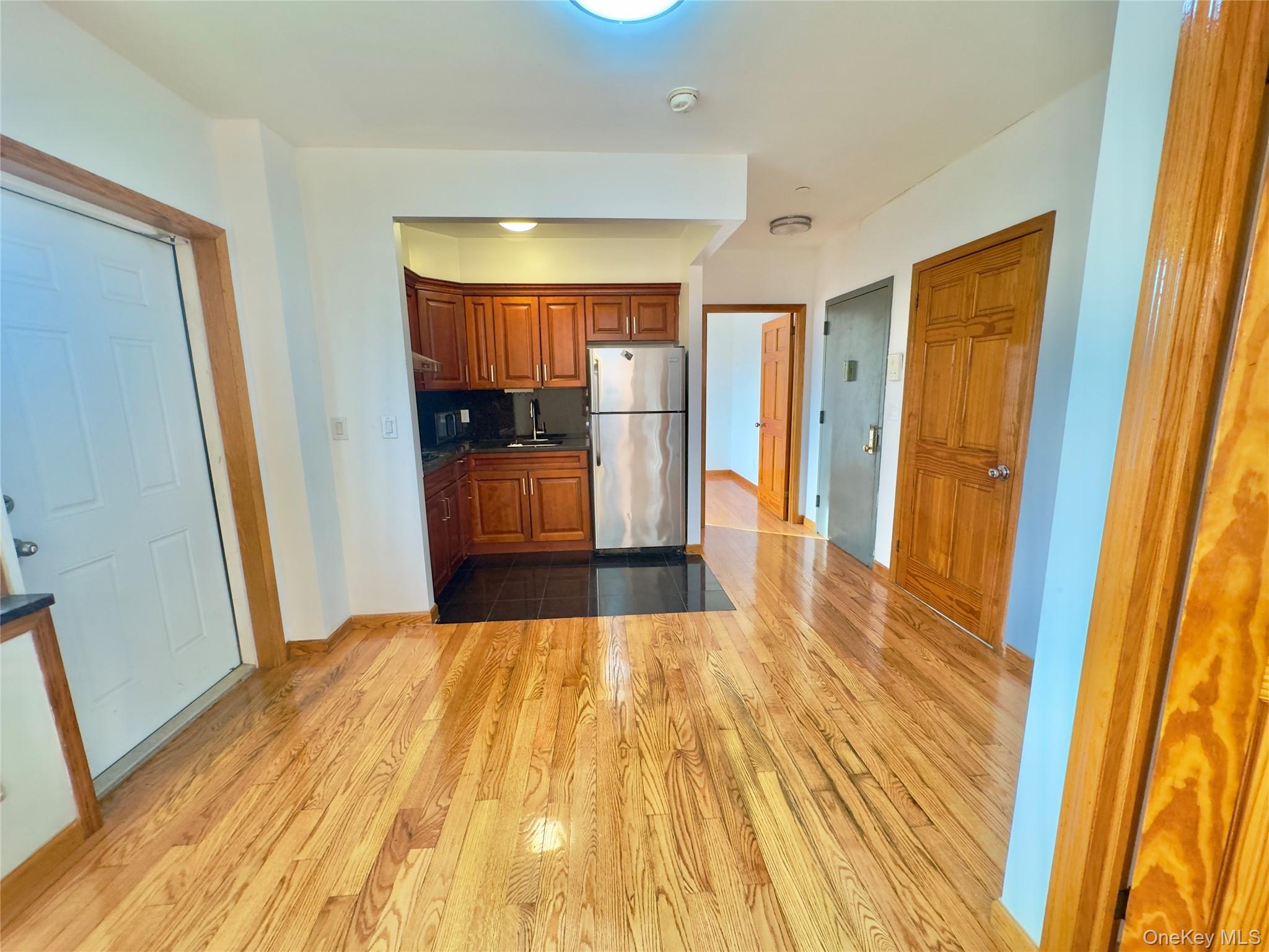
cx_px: 634
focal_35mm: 14
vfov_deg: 85.7
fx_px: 513
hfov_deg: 102.1
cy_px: 476
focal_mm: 2.22
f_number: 2.2
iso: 320
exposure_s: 1/120
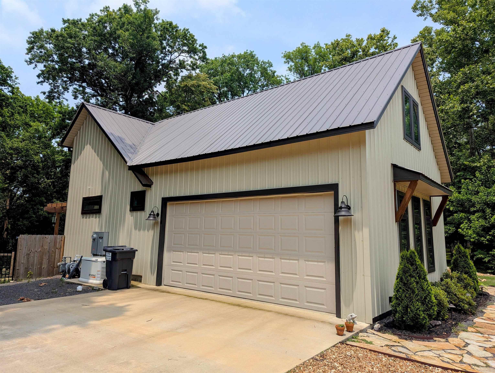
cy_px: 186
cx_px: 248
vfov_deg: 56.9
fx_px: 344
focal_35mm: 24
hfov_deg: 71.5
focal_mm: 6.81
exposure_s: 1/2513
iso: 48
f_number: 1.85
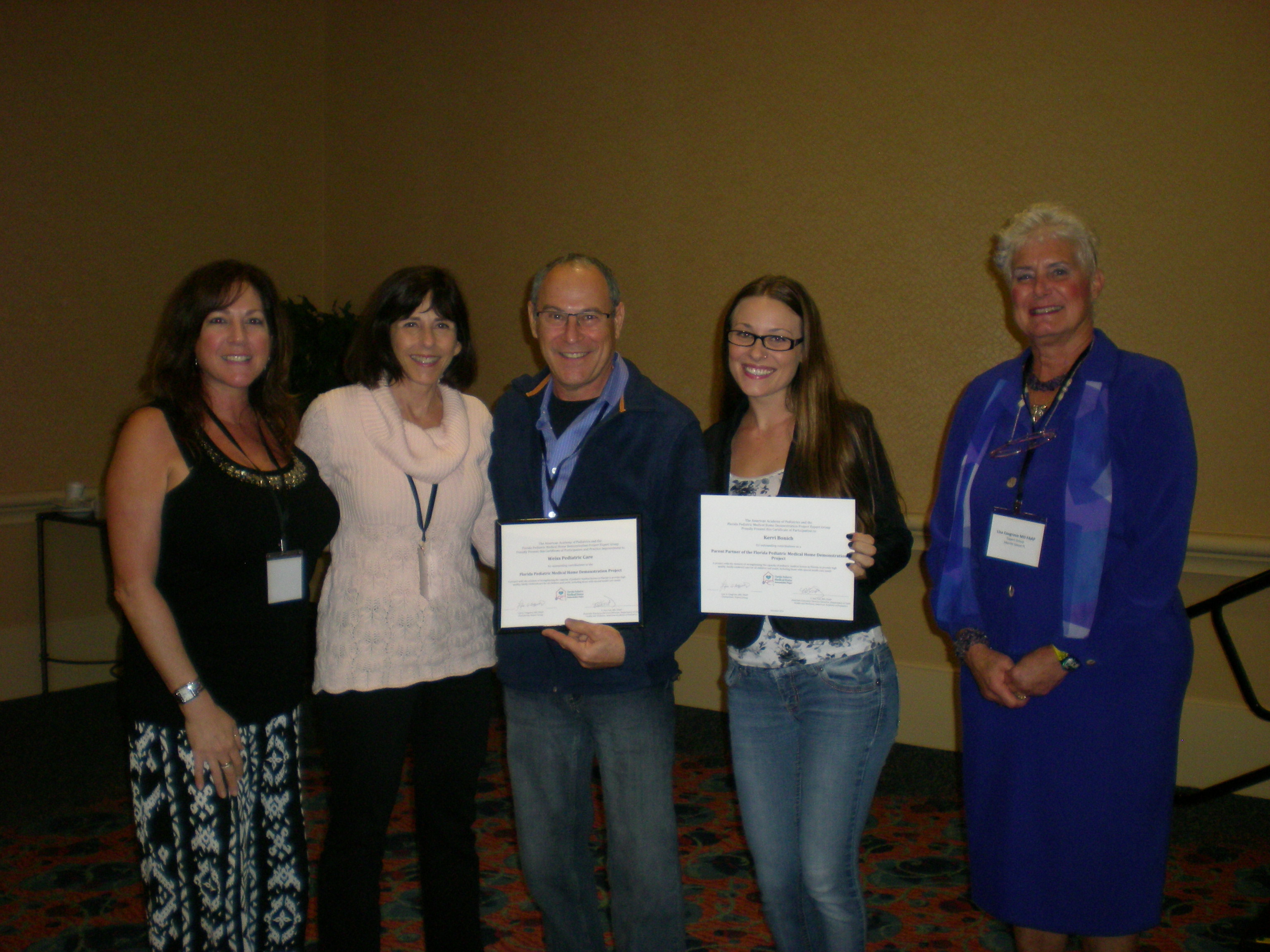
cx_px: 635
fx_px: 1394
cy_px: 476
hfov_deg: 49.0
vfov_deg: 37.7
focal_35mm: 38
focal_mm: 6.3
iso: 173
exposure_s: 1/60
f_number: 3.1
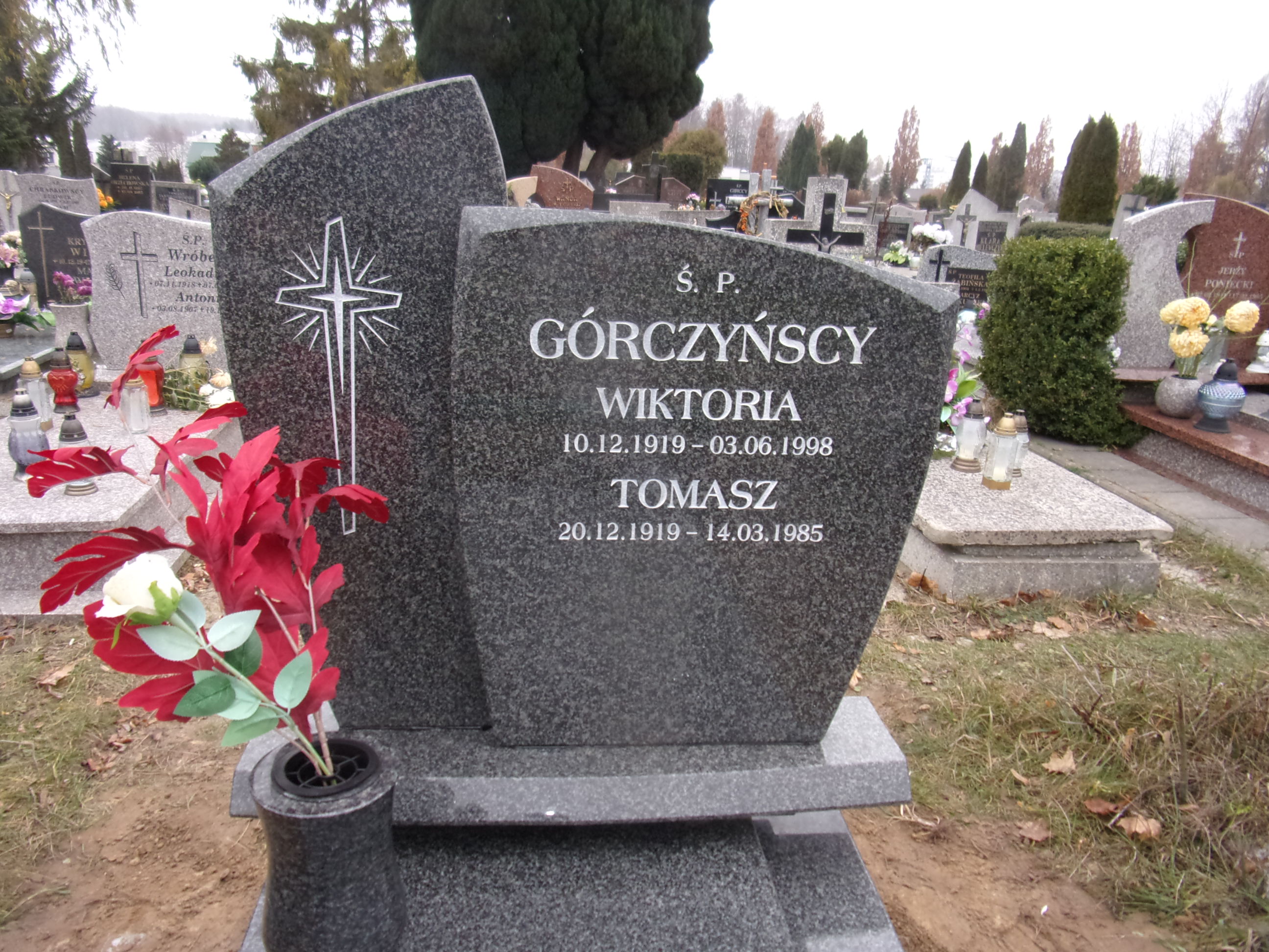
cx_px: 634
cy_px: 476
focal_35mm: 24
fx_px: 880
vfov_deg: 56.8
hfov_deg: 71.6
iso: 108
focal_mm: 4.3
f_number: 3.3
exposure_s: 1/34
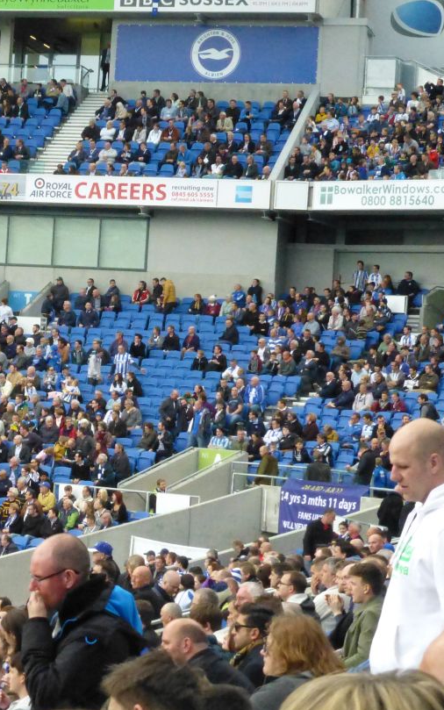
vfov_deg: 18.9
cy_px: 338
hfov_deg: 11.8
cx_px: 65
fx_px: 2129
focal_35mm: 110
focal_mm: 12.5
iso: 1600
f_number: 5
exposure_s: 1/640
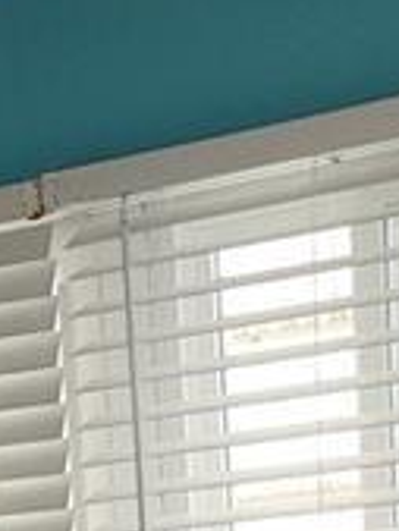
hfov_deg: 9.1
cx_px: 19
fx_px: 2502
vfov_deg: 9.9
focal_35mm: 163
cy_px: 1452
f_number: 1.8
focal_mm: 6.4
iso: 50
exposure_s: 1/60
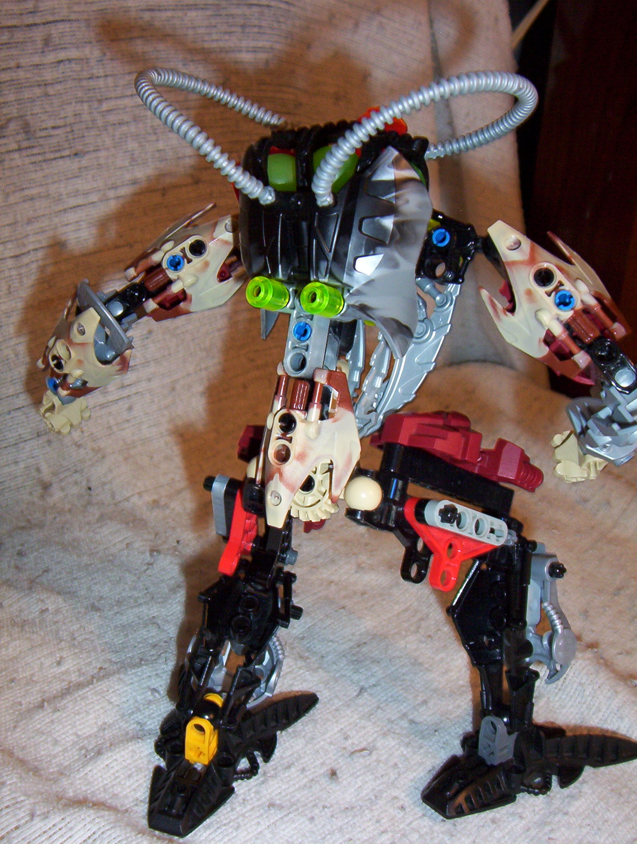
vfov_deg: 51.2
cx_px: 318
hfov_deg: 39.8
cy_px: 422
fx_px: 880
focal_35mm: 36
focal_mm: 5.54
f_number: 2.76
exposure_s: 1/30
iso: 140
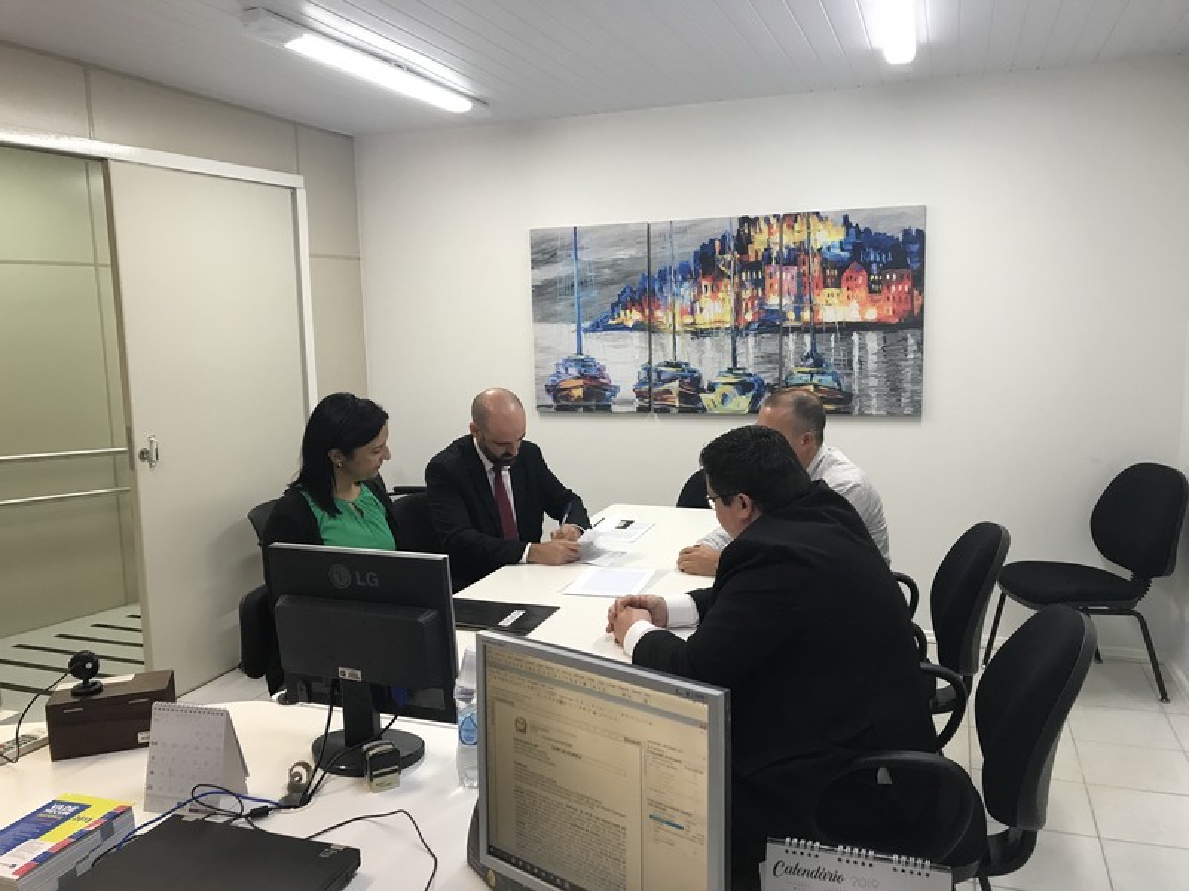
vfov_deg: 49.7
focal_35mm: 28
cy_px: 446
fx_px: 962
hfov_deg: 63.4
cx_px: 594
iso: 32
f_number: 1.8
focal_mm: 3.99
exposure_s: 1/30
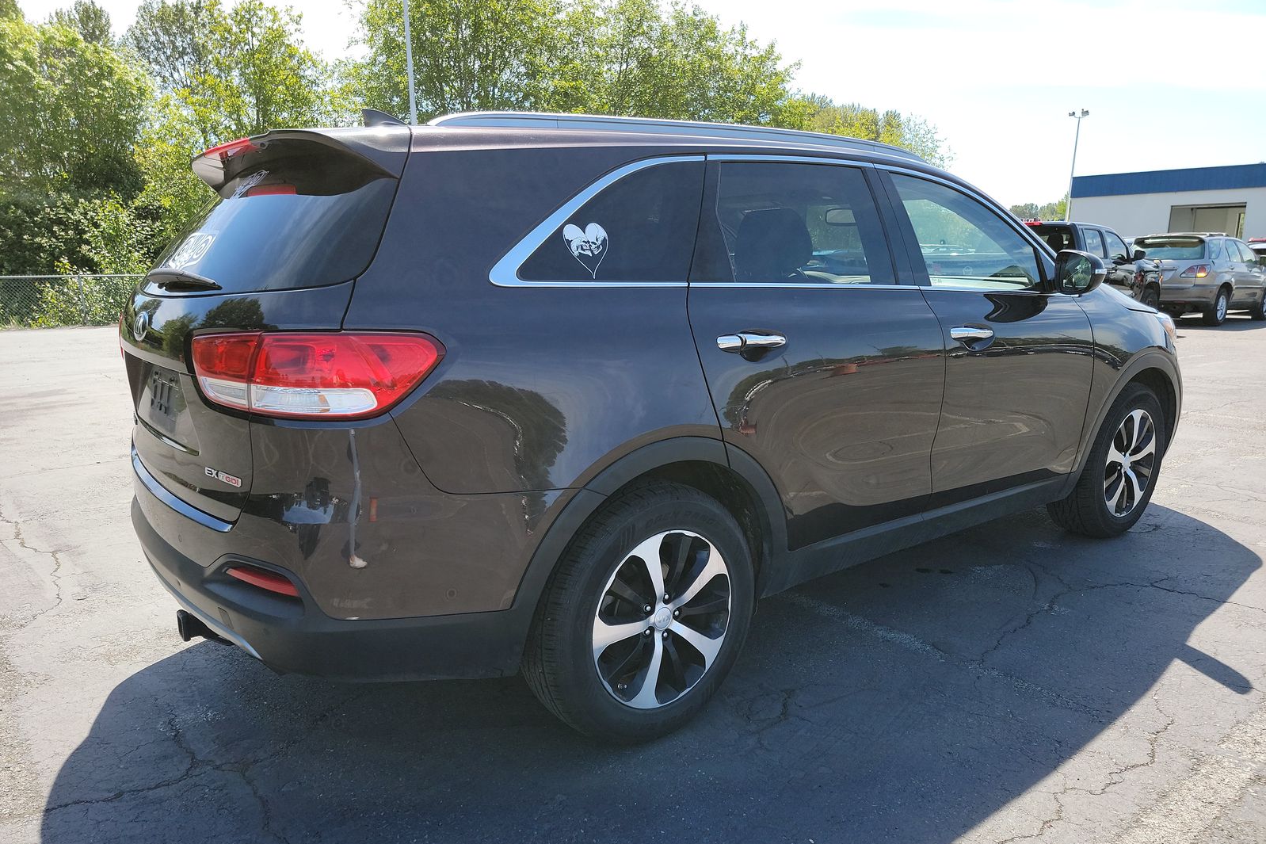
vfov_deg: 51.2
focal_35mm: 25
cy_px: 469
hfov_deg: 71.5
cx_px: 633
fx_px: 879
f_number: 1.8
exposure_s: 1/340
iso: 50
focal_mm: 6.7
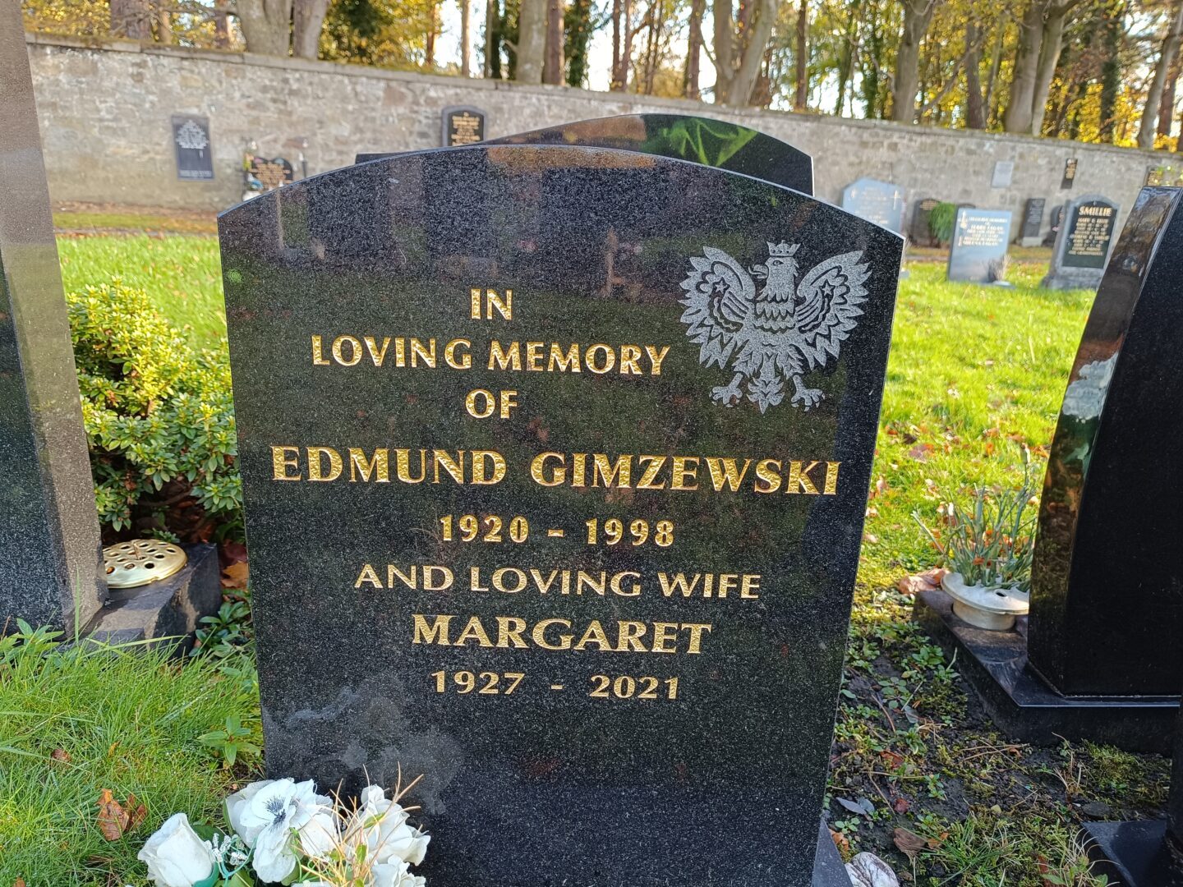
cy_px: 444
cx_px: 592
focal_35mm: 24
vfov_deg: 56.8
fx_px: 820
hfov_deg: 71.6
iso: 146
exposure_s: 1/101
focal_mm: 5.59
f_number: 1.88
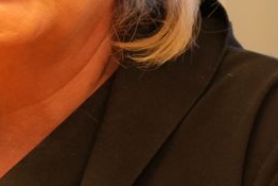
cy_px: -23
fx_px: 5771
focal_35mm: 747
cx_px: -6
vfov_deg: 1.8
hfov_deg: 2.8
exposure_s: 1/200
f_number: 6.3
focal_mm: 191
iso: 3200
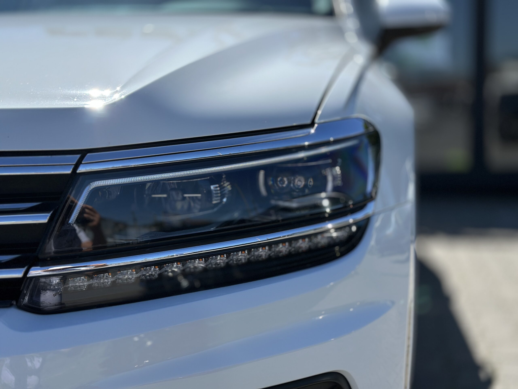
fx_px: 718
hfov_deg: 39.7
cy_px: 194
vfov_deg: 30.3
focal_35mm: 48
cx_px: 259
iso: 100
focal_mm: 6.86
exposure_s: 1/7634
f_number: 1.78
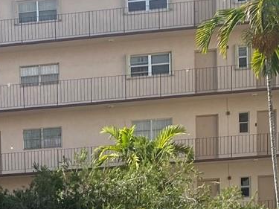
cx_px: -33
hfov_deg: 17.1
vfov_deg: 12.2
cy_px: 380
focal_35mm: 111
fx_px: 894
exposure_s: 1/1585
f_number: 1.8
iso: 32
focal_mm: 4.25
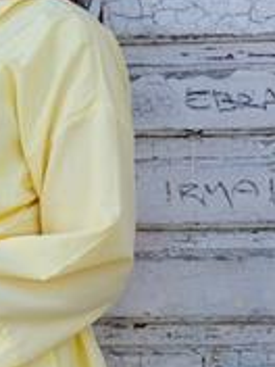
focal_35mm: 167
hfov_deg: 8.8
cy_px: 195
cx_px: -17
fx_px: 1769
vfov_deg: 11.8
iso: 320
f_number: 7.1
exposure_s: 1/180
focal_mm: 70
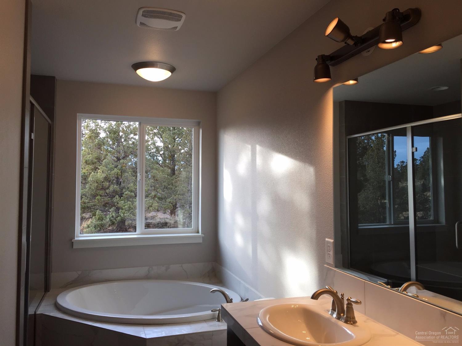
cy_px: 173
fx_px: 387
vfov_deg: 48.2
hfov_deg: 61.7
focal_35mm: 29
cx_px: 231
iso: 32
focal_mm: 4.15
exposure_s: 1/120
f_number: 2.2
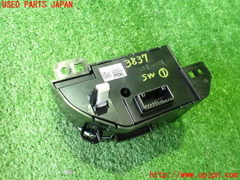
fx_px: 208
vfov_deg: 46.8
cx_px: 120
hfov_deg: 60.0
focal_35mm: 30
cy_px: 90
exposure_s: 1/30
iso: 1600
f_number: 2.3
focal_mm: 5.4
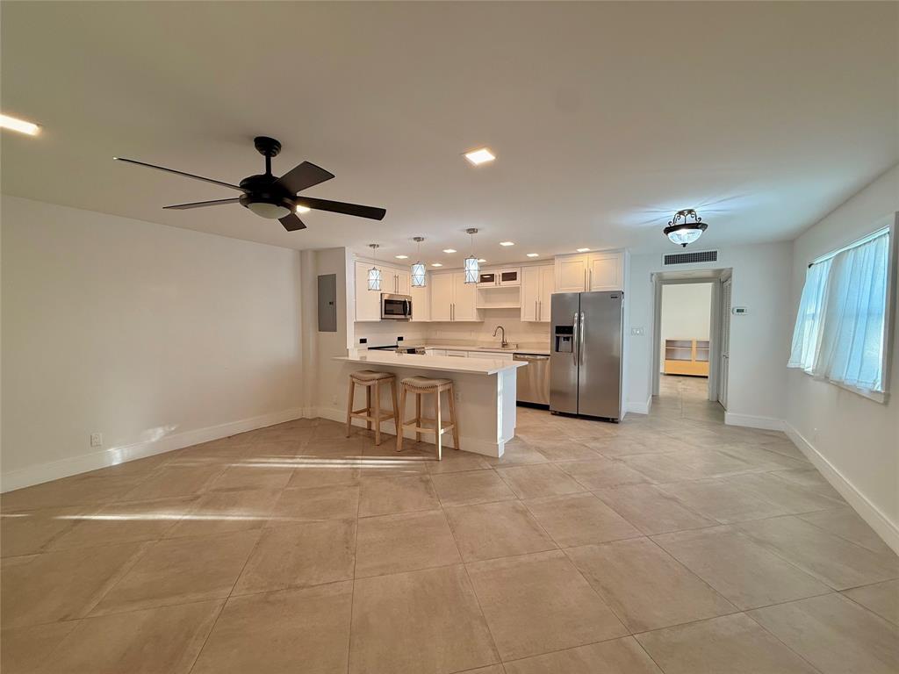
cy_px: 337
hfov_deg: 102.1
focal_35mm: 14
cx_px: 450
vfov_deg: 85.7
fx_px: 364
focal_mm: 2.22
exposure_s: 1/120
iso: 80
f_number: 2.2
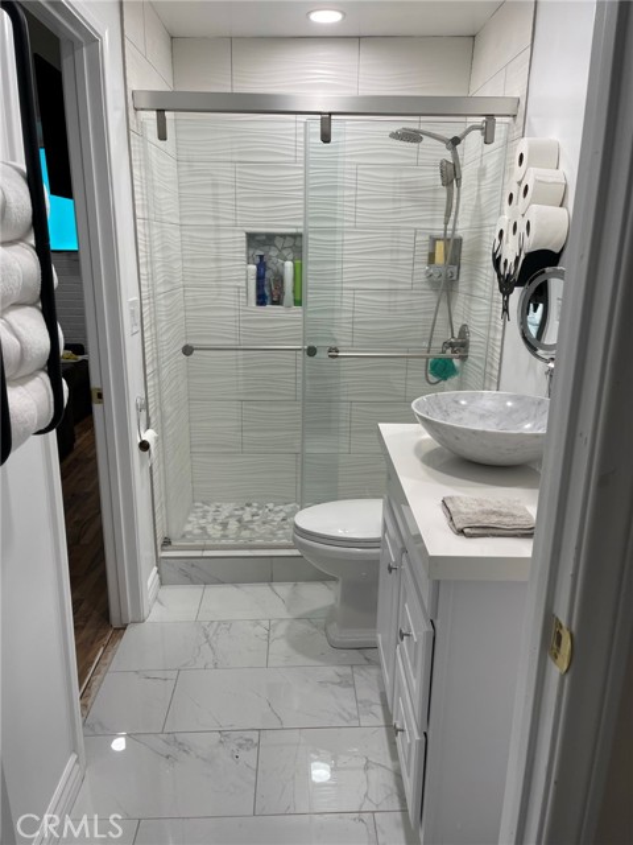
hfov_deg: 53.1
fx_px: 634
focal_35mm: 26
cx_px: 316
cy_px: 422
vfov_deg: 67.3
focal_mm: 5.1
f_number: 1.6
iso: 80
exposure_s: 1/120
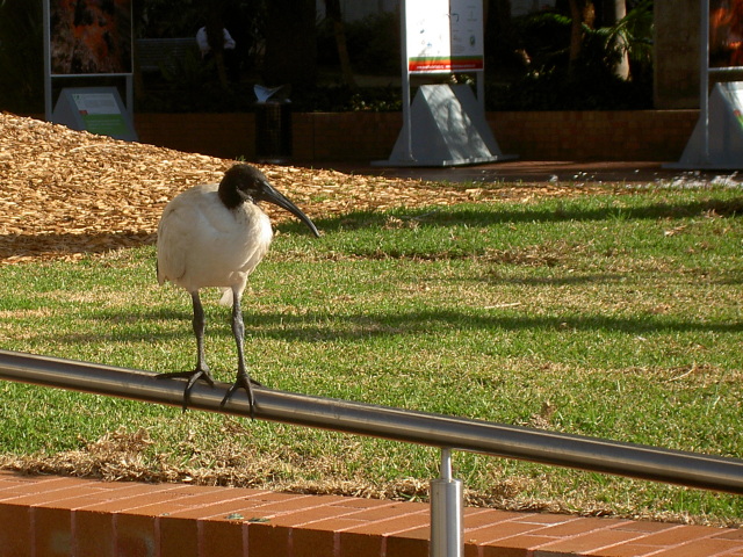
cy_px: 278
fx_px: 2189
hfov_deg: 19.3
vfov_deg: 14.5
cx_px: 372
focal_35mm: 102
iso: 50
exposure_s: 1/250
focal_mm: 16.8
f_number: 4.9
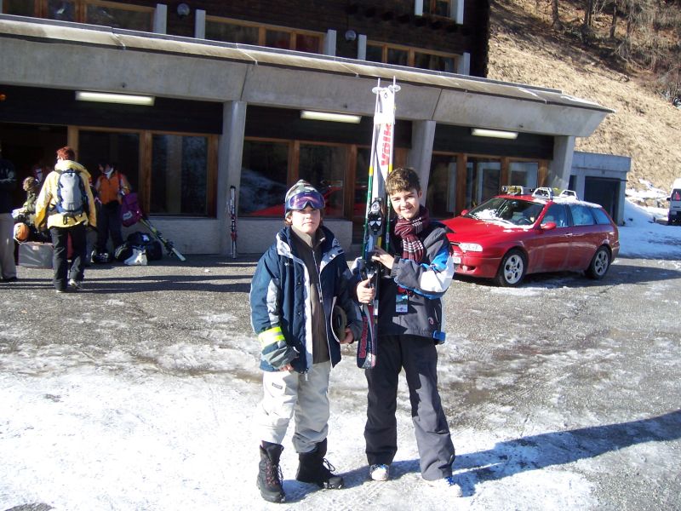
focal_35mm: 36
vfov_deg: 39.7
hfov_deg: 51.4
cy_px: 256
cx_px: 340
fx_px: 708
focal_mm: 6.2
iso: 80
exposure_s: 1/400
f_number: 2.8
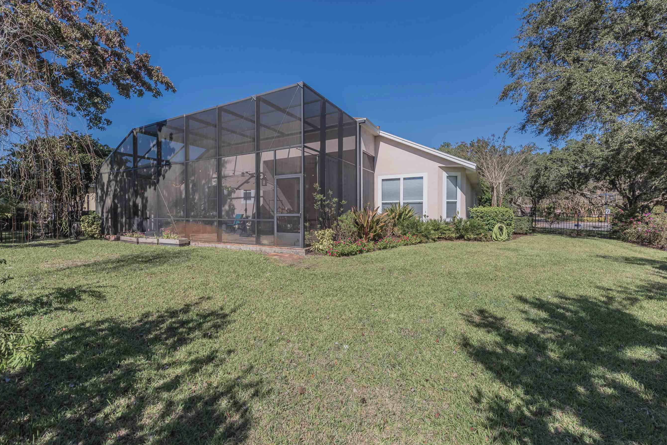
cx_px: 302
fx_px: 297
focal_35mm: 16
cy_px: 216
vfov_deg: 73.8
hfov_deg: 96.4
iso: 100
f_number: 8
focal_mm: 14
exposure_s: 1/320
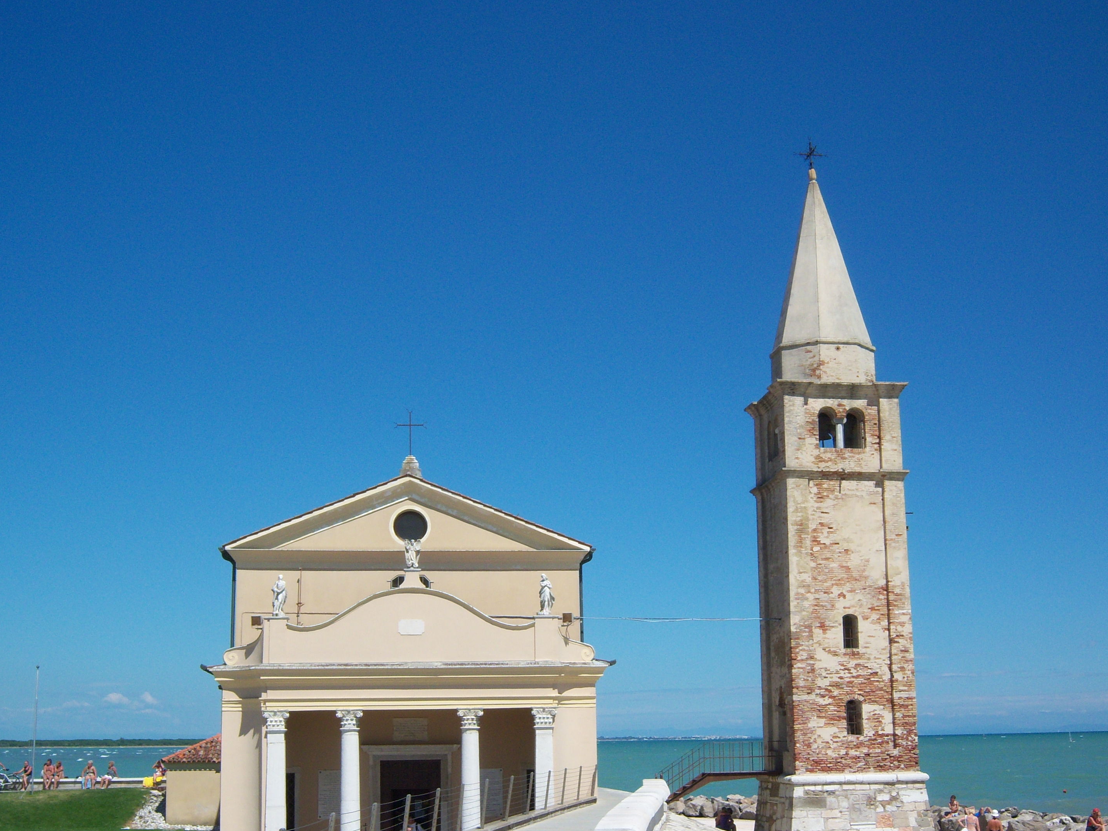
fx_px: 1472
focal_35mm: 46
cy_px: 471
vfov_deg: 31.5
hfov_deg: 41.2
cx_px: 587
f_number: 4.8
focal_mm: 7.5
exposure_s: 1/1000
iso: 80
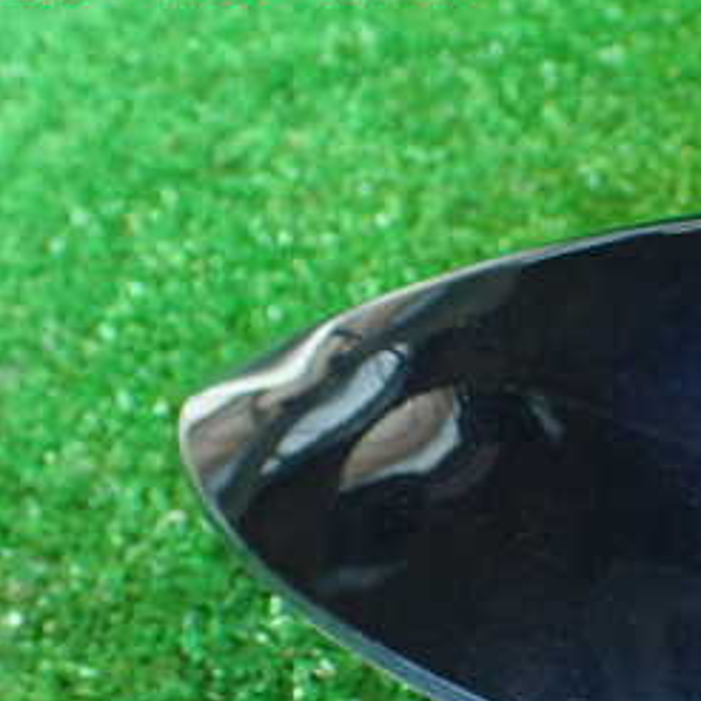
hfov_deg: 23.2
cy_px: 581
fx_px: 1581
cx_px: 806
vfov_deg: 24.5
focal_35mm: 69
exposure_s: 1/30
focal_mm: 5.79
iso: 320
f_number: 2.4
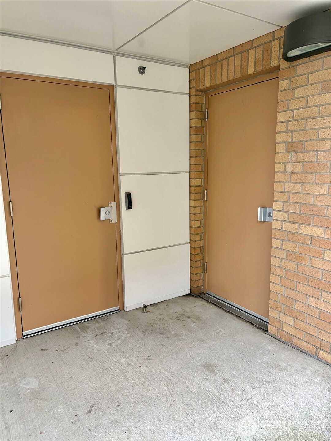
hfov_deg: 53.1
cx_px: 166
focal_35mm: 26
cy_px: 220
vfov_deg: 67.3
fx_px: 331
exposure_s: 1/99
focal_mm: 5.96
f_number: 1.6
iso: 125
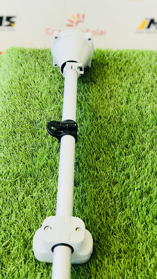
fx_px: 466
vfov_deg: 33.3
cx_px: 81
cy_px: 141
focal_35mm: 63
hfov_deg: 19.1
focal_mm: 6.6
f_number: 2.8
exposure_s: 1/93
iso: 64
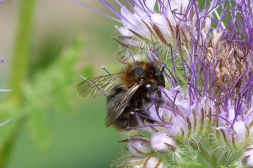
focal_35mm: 973
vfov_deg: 1.4
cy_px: 99
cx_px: 140
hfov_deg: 2.1
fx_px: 6834
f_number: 5.2
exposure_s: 1/200
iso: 80
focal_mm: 108
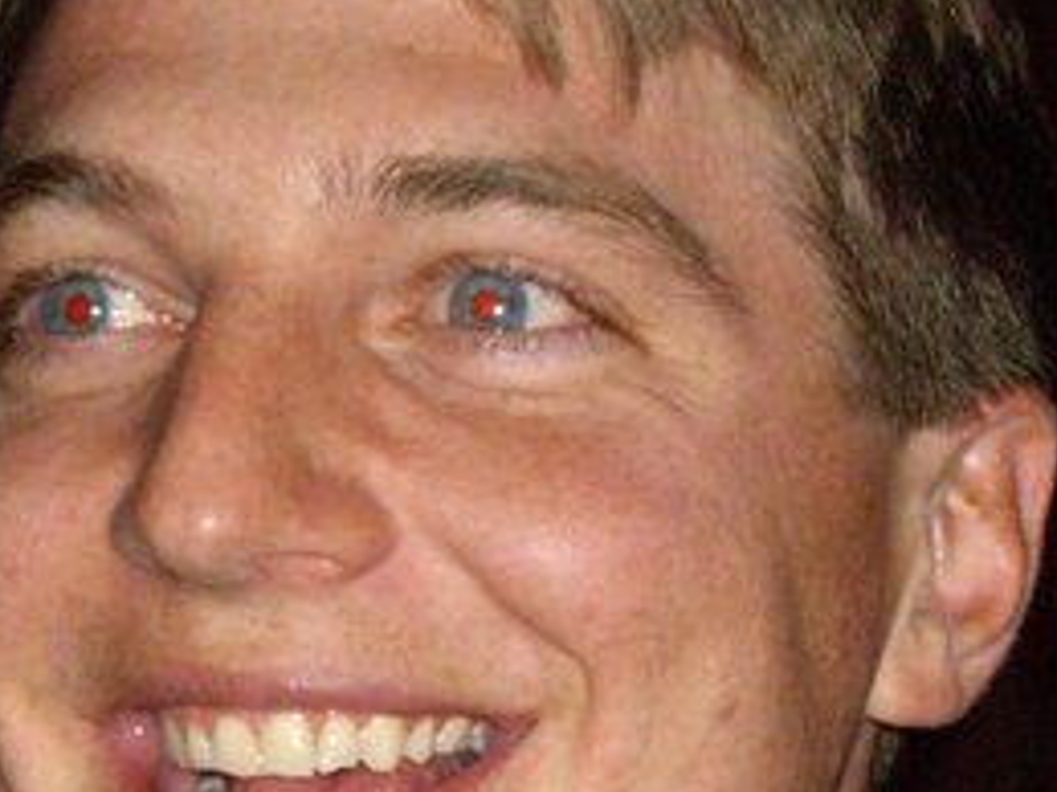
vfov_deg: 5.3
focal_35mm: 282
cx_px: 147
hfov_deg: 7.0
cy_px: 416
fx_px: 8607
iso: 400
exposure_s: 1/125
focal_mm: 18.6
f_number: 5.2
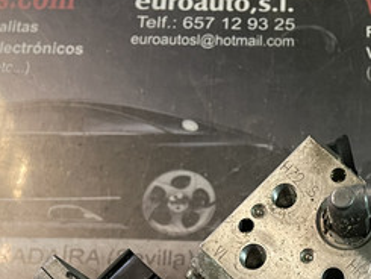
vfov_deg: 20.2
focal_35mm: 68
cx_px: 336
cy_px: 341
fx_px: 729
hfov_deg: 27.5
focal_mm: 5.1
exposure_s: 1/33
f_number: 1.6
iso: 640
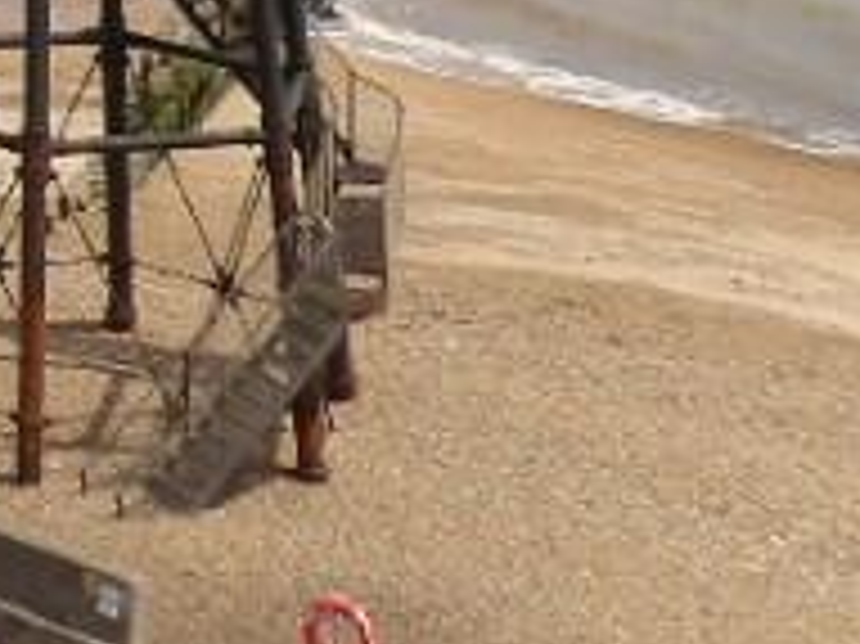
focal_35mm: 129
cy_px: -540
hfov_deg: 13.2
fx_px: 3203
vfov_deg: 10.7
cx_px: -855
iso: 100
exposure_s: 1/370
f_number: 5.6
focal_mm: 4.3
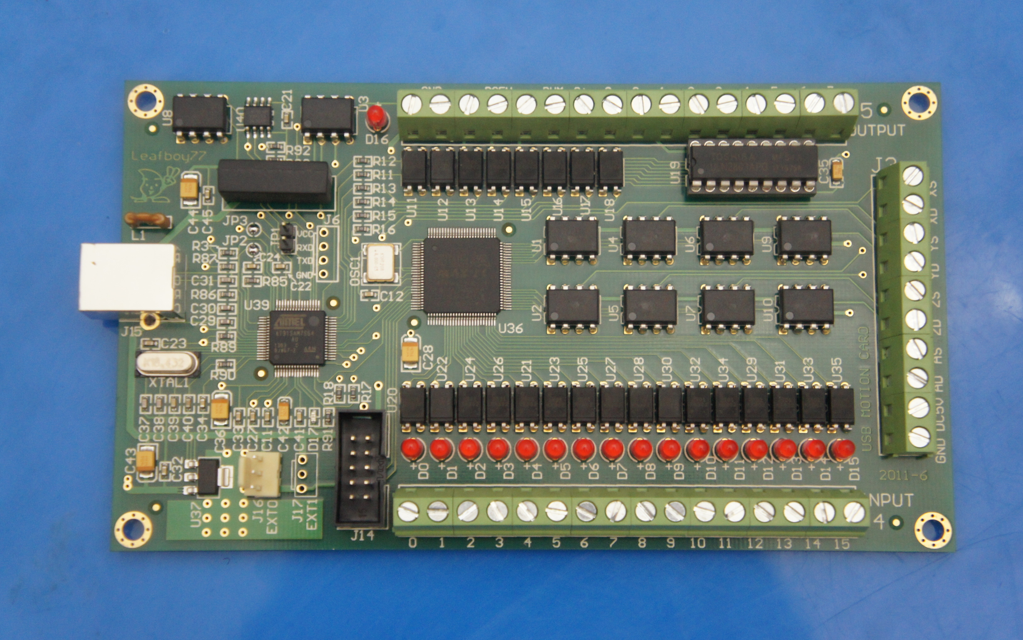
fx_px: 1729
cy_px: 327
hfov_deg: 33.0
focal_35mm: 62
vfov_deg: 21.0
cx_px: 511
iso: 1600
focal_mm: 40
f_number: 4.5
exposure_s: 1/4
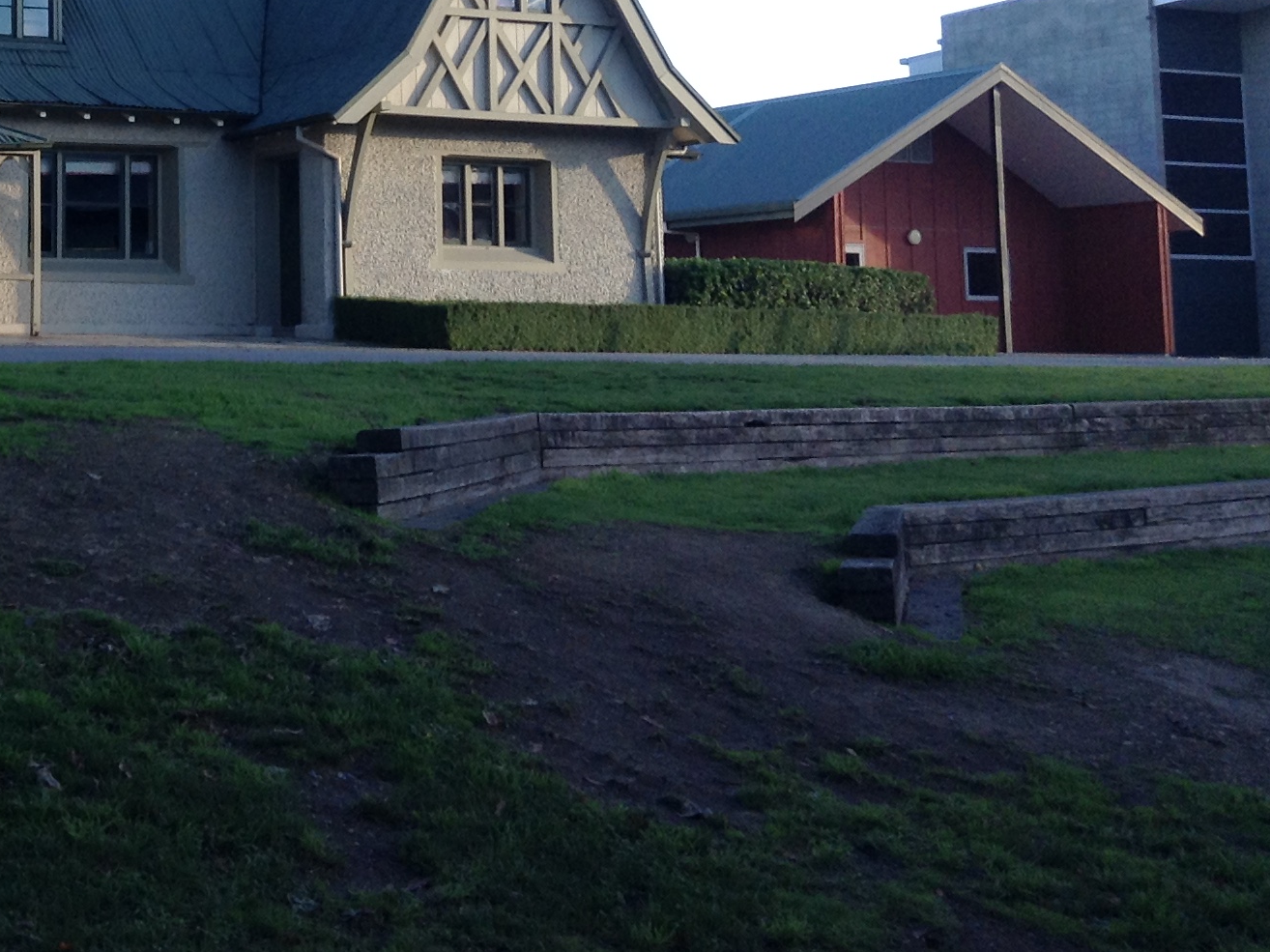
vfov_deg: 22.0
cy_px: 75
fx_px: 2384
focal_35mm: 65
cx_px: 67
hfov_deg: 28.4
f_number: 2.4
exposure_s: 1/205
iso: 25
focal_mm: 3.3
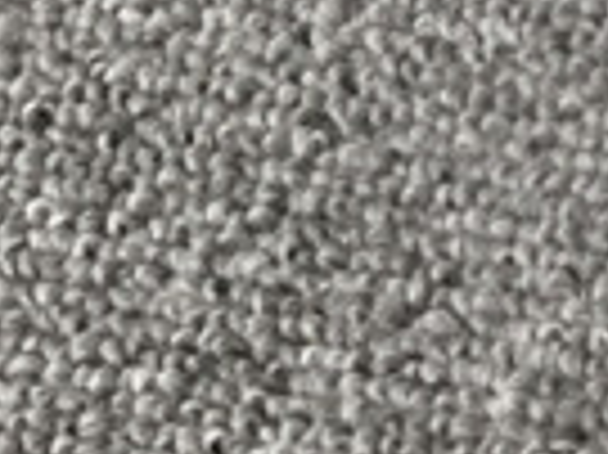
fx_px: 3633
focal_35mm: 207
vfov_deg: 6.6
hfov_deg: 8.3
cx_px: 1756
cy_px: 1243
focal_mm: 3.3
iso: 32
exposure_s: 1/100
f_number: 2.4
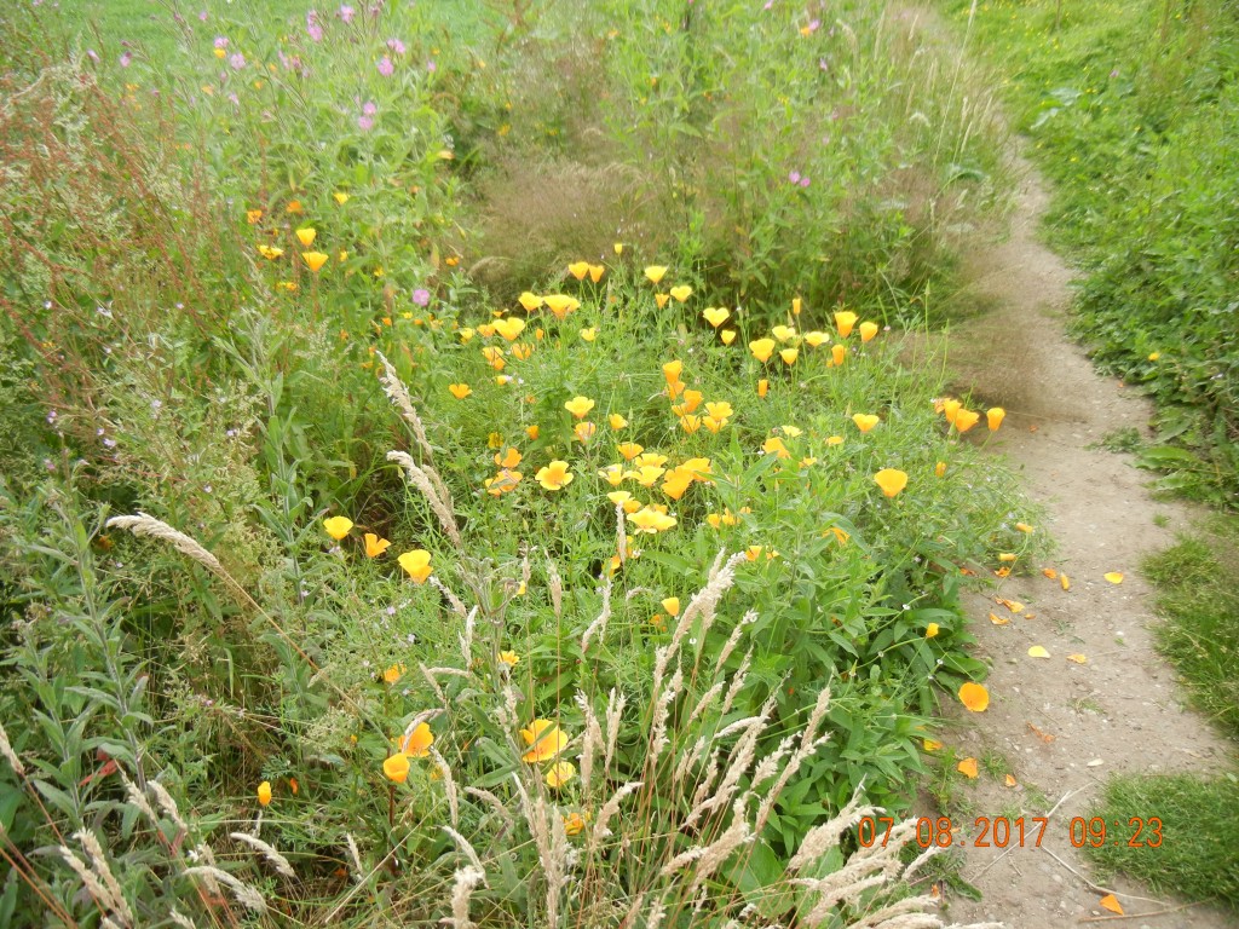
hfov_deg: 60.0
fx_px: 1074
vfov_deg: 46.8
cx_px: 620
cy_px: 464
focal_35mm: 30
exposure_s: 1/477
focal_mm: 5.4
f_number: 3.5
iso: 160
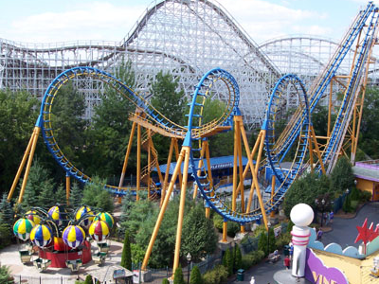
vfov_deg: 30.9
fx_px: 515
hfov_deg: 40.4
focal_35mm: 47
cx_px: 197
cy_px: 146
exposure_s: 1/350
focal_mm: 8
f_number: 4.8
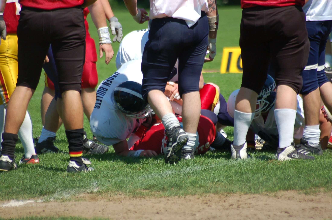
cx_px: 166
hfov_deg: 4.6
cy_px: 110
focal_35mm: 450
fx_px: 4142
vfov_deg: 3.0
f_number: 5.6
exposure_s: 1/1000
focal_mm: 300
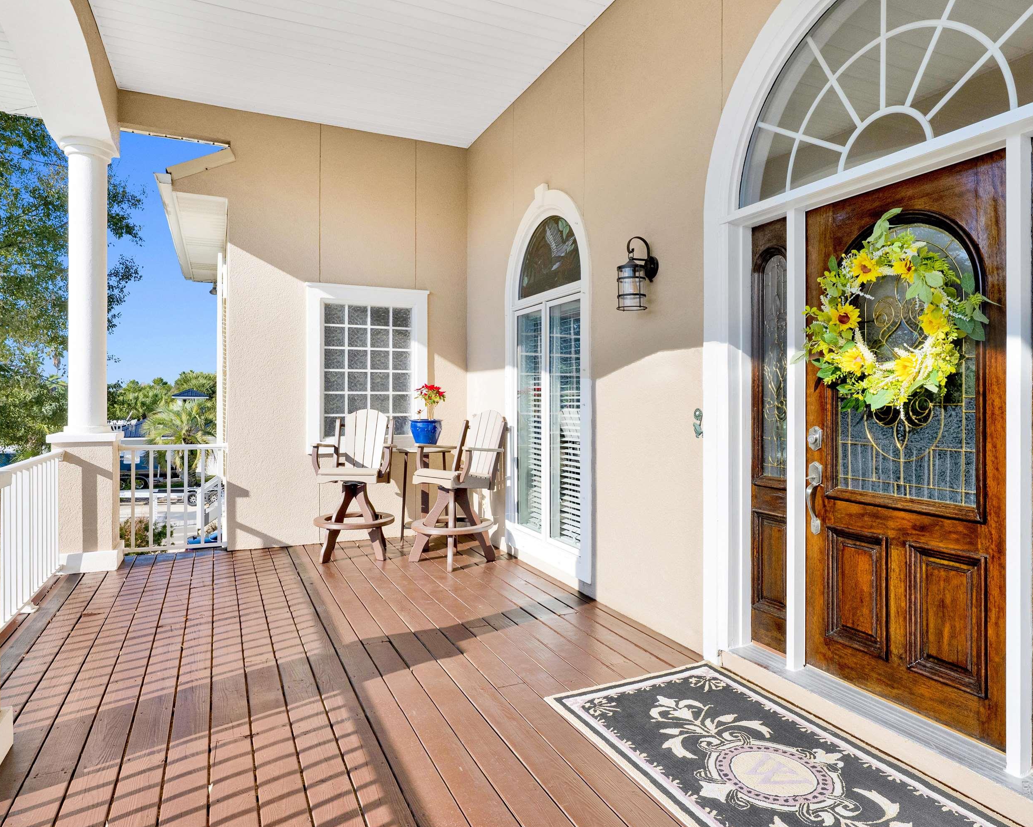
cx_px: 544
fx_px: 660
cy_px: 402
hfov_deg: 76.0
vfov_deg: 64.1
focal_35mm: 22
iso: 500
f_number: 11
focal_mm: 18.5
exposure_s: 1/1600
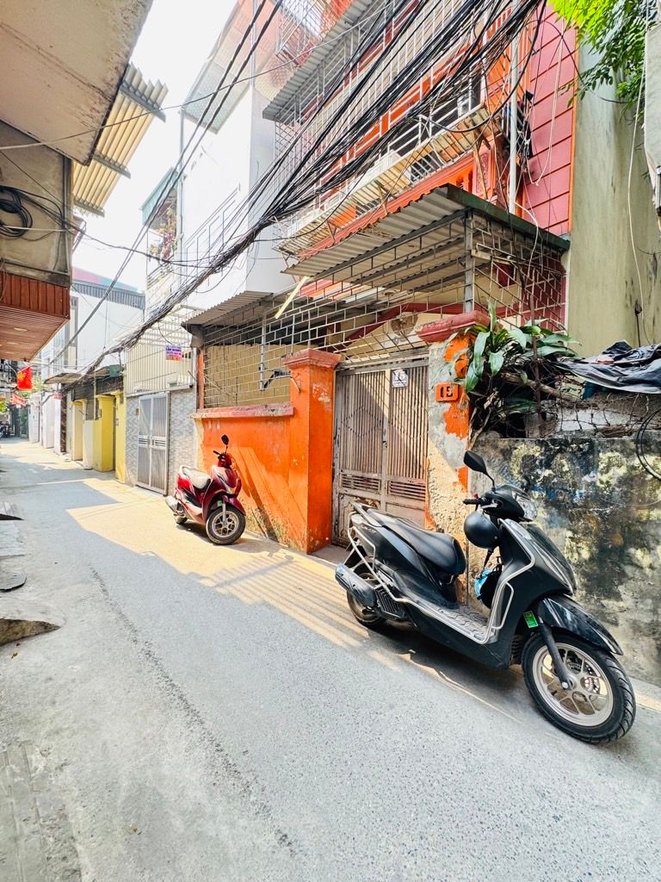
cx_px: 330
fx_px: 356
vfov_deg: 102.1
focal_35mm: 14
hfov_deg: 85.7
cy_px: 441
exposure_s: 1/99
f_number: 2.2
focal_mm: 2.22
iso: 80
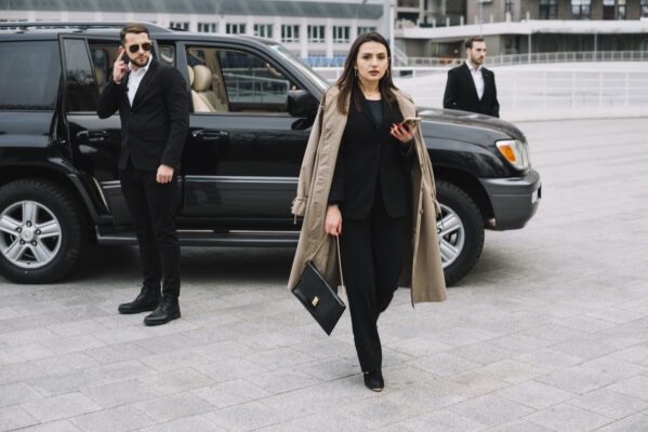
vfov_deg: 27.0
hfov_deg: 39.6
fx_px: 900
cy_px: 216
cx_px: 324
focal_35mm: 50
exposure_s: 1/160
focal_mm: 50
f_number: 3.5
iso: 500
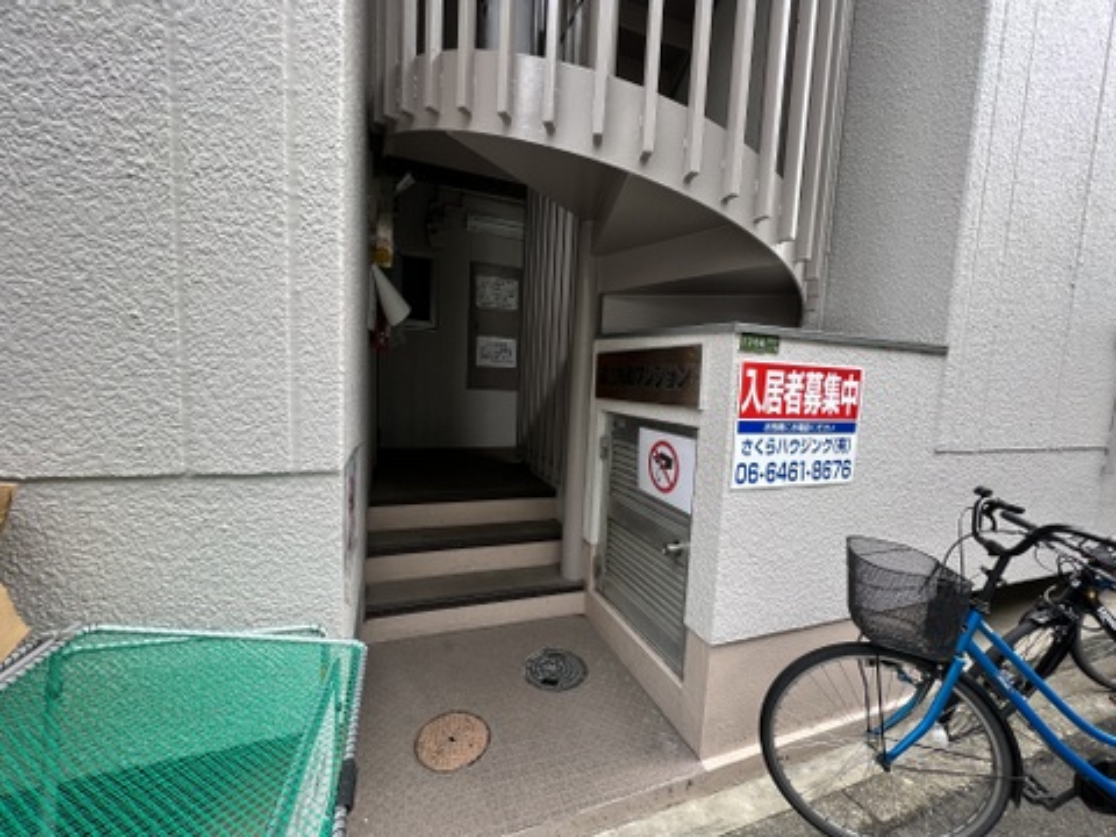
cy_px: 418
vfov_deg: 89.9
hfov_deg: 106.2
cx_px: 558
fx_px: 419
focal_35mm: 13
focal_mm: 1.57
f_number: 1.8
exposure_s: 1/144
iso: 32
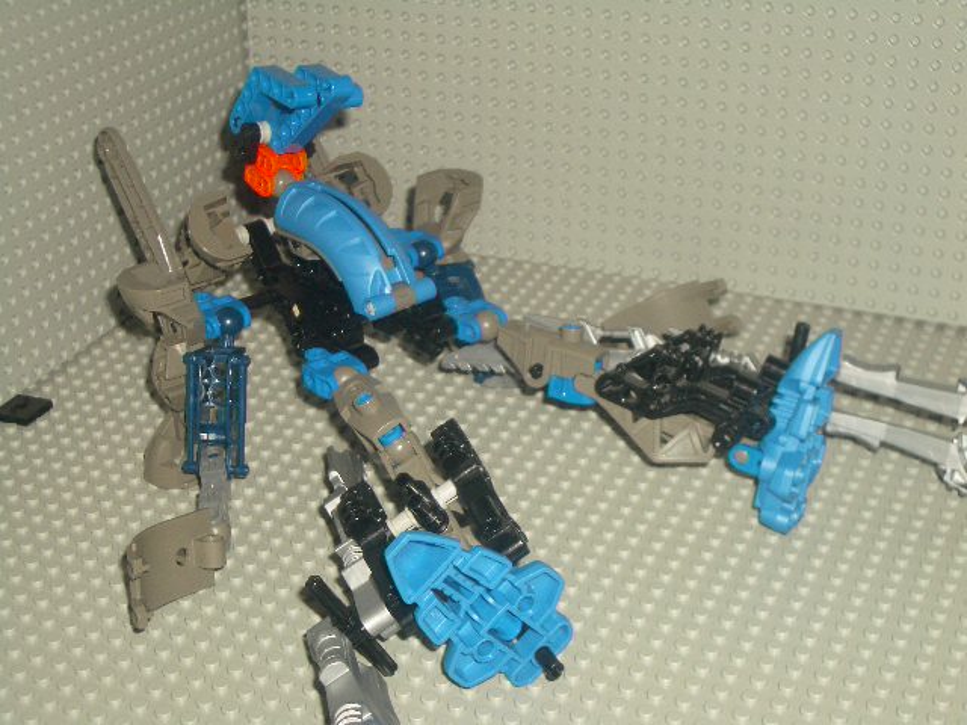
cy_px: 362
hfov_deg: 31.2
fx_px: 1732
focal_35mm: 62
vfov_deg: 23.7
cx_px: 484
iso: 100
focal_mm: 10.2
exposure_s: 1/60
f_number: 3.5
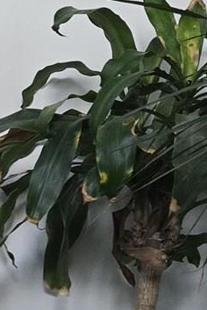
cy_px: 402
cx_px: -537
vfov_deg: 12.7
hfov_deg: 7.2
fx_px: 1343
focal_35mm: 156
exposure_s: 1/120
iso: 800
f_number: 1.8
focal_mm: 5.4
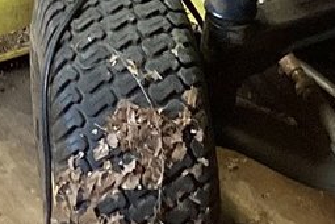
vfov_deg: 6.8
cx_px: 135
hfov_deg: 10.8
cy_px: -308
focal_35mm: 191
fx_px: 1777
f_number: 2.4
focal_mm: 3.3
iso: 160
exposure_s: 1/60
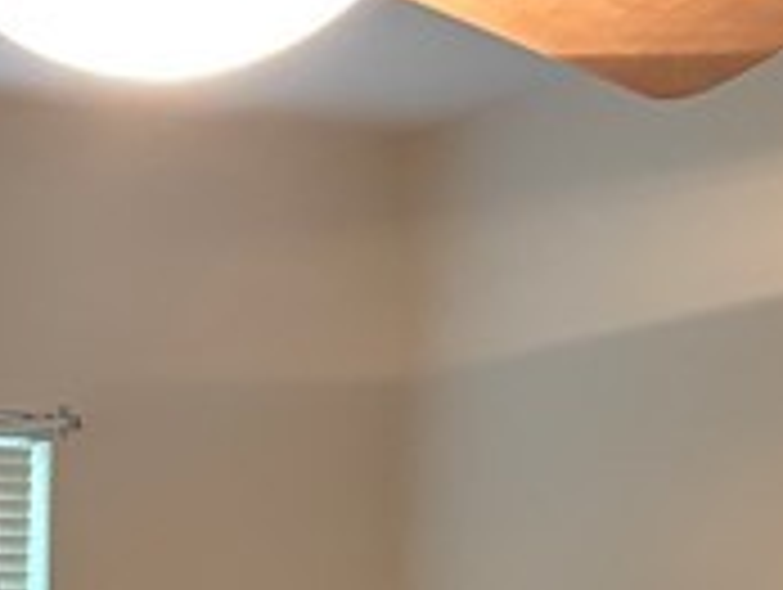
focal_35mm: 153
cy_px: 1563
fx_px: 3466
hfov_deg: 12.5
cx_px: -194
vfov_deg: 8.6
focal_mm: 5.96
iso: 320
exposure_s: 1/60
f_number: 1.6
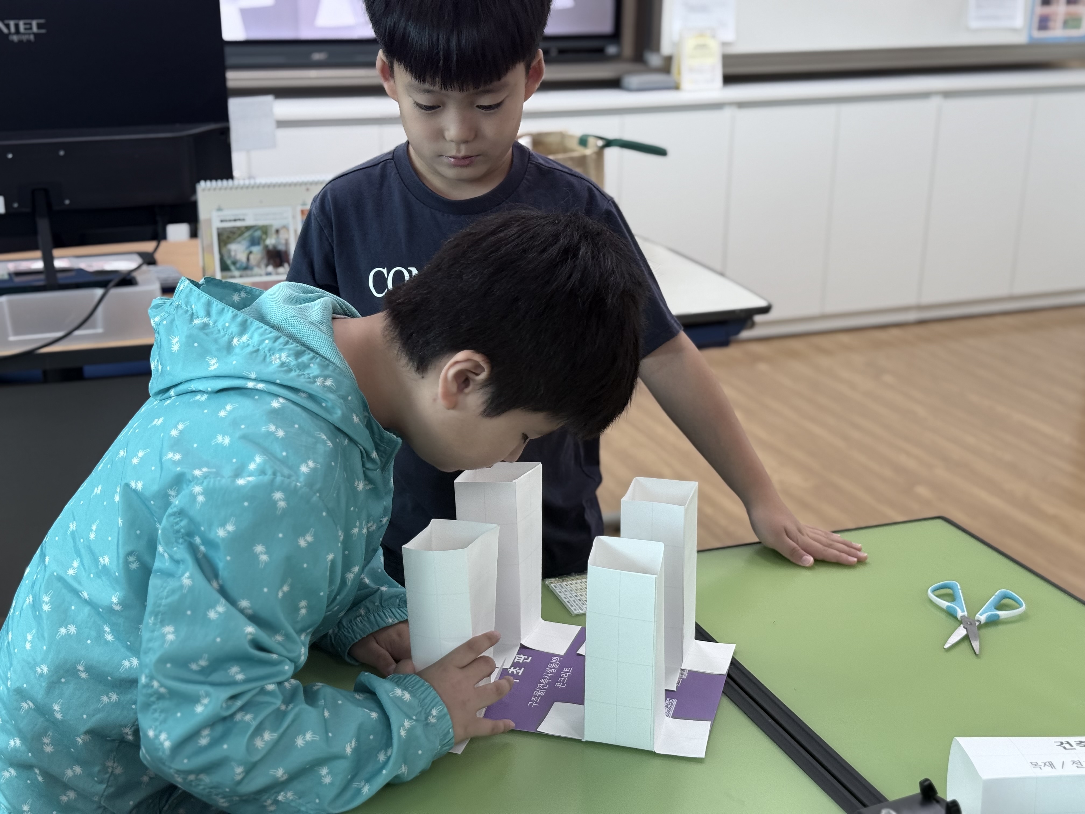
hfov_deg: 39.7
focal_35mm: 48
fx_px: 1505
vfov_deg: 30.3
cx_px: 542
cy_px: 407
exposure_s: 1/120
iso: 80
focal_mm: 6.76
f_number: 1.78
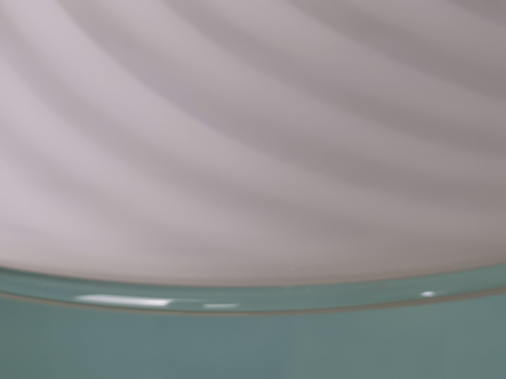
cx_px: 253
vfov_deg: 18.9
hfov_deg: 25.0
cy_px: 190
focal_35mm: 78
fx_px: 1140
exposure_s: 1/100
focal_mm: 5.58
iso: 50
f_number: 1.8
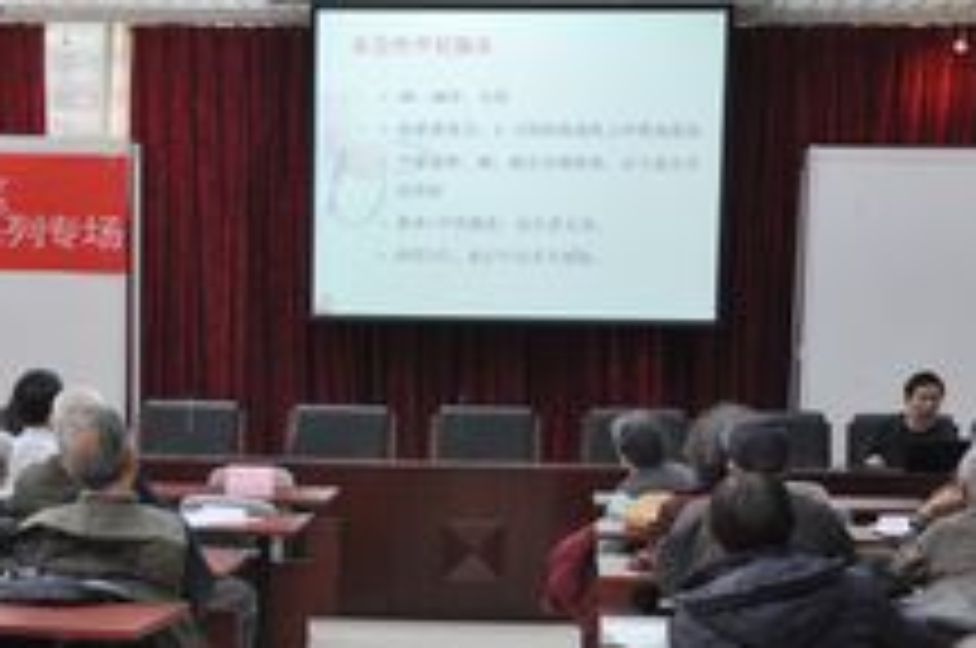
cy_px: 567
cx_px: 378
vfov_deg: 17.4
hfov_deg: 26.3
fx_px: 2084
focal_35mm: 77
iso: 400
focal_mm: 26
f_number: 5
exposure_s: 1/100
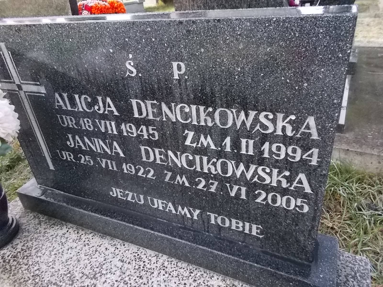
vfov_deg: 53.1
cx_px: 192
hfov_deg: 67.3
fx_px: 288
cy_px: 144
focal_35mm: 26
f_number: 3.2
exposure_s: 1/500
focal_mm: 4.6
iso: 400
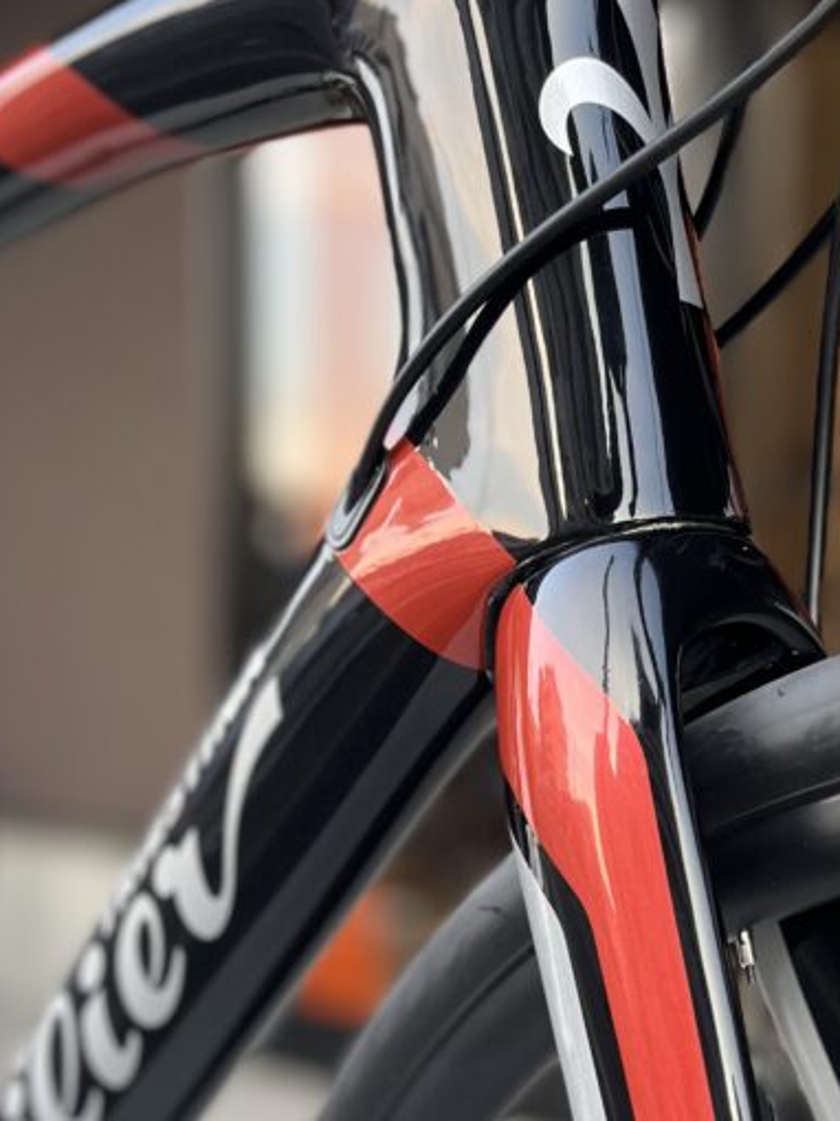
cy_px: 1024
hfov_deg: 27.6
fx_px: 1651
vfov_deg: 35.2
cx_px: 734
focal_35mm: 51
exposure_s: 1/122
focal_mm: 5.1
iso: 80
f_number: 1.6
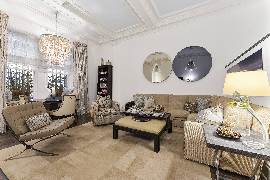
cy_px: 90
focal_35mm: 14
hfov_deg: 104.2
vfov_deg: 81.3
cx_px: 135
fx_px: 105
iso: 200
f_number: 11
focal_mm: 14
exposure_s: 4
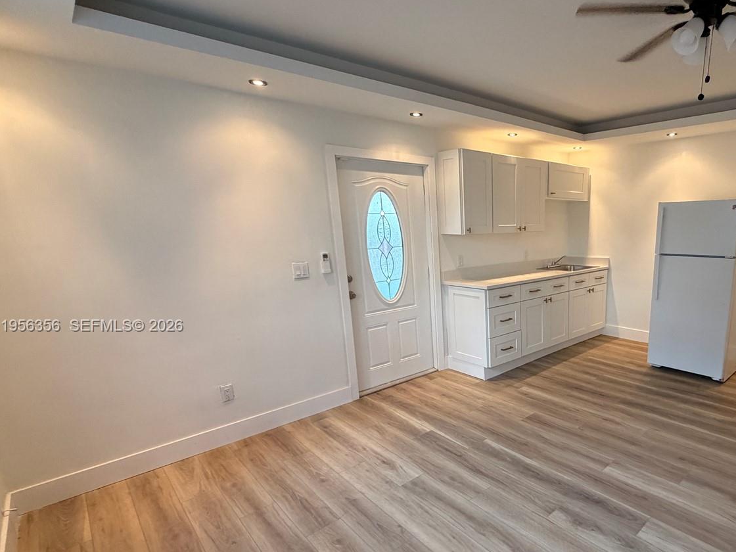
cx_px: 504
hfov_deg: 78.5
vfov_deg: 65.5
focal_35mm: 20
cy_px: 327
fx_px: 425
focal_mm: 2.22
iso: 320
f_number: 2.2
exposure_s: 1/120
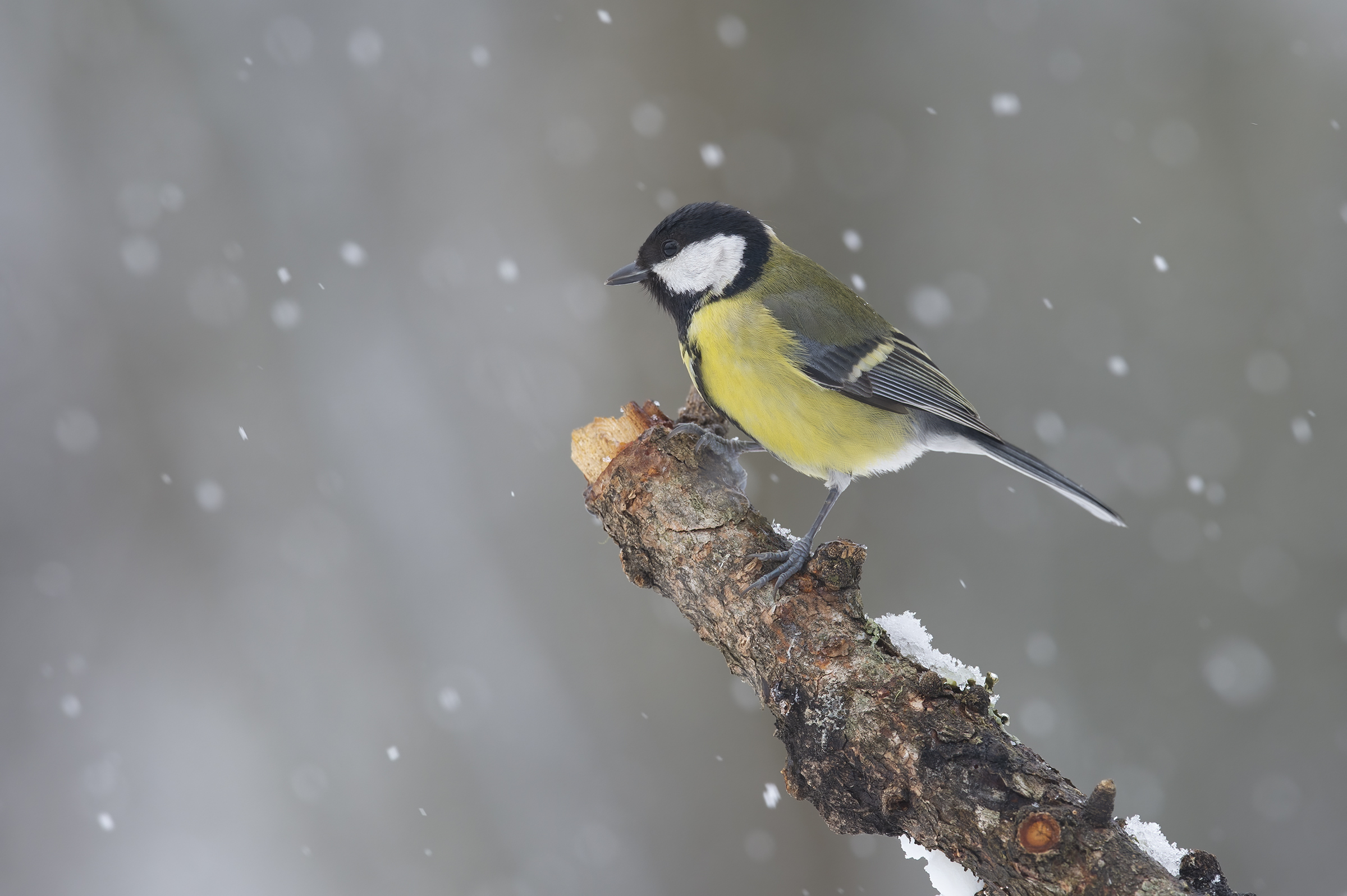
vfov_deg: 2.3
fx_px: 22435
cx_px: 674
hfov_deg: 3.4
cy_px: 448
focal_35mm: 600
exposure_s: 1/500
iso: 800
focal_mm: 600
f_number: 7.1
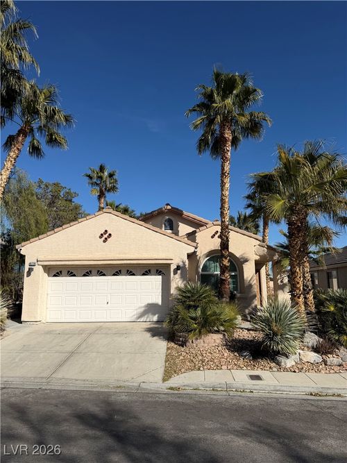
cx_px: 174
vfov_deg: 71.6
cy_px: 232
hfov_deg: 56.8
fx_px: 321
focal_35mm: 24
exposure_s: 1/9091
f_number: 1.78
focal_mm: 6.76
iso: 80
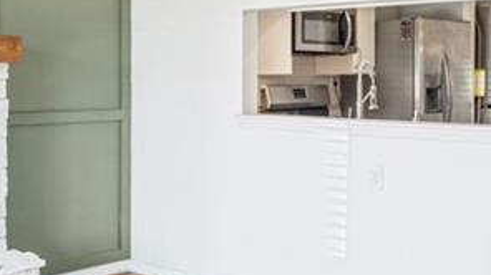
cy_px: 70
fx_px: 755
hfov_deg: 35.8
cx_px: 307
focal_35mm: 58
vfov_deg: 20.5
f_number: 8
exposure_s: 1/5
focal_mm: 16
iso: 400
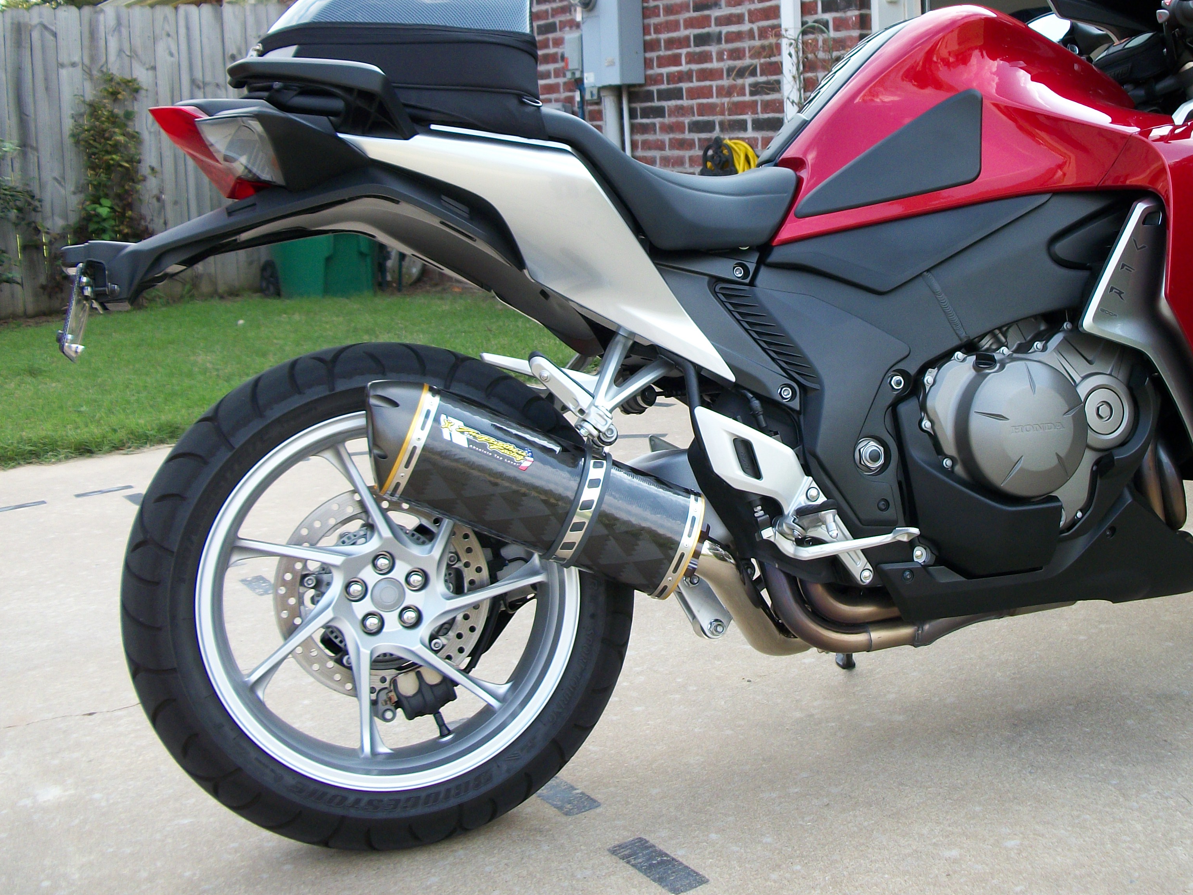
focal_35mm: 42
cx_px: 761
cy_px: 354
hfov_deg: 44.3
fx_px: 1447
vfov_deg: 34.2
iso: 80
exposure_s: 1/250
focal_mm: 5.7
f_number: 2.9
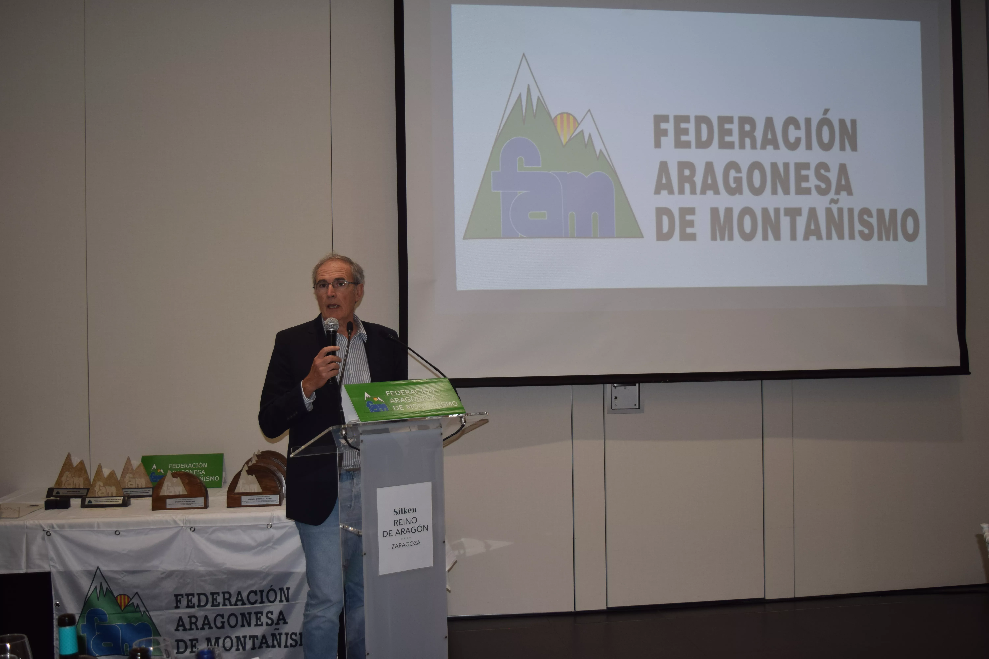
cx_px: 494
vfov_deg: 35.5
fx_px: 1030
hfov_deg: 51.3
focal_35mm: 38
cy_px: 330
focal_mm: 25
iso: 400
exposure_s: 1/200
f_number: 4
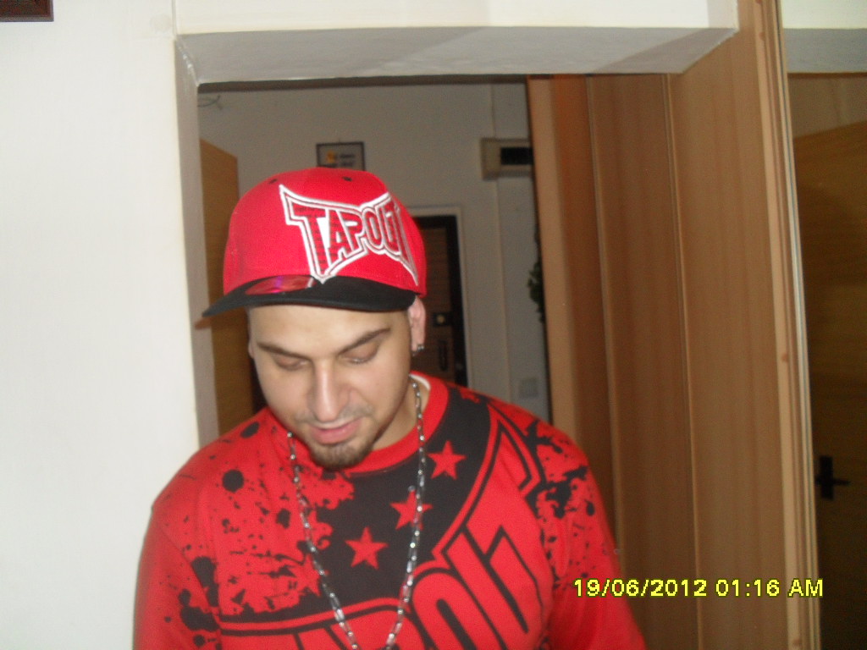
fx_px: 877
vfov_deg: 40.7
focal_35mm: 35
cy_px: 325
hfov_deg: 52.6
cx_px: 434
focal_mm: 6.3
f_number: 3.2
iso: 200
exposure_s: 1/45
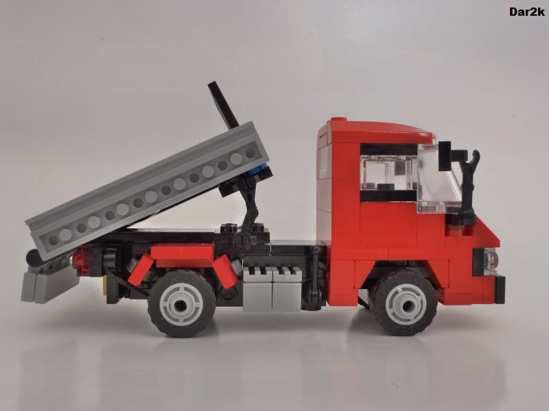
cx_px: 274
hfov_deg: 55.4
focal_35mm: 33
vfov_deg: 42.9
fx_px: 523
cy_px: 206
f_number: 3.6
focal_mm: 5.9
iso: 400
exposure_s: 1/25
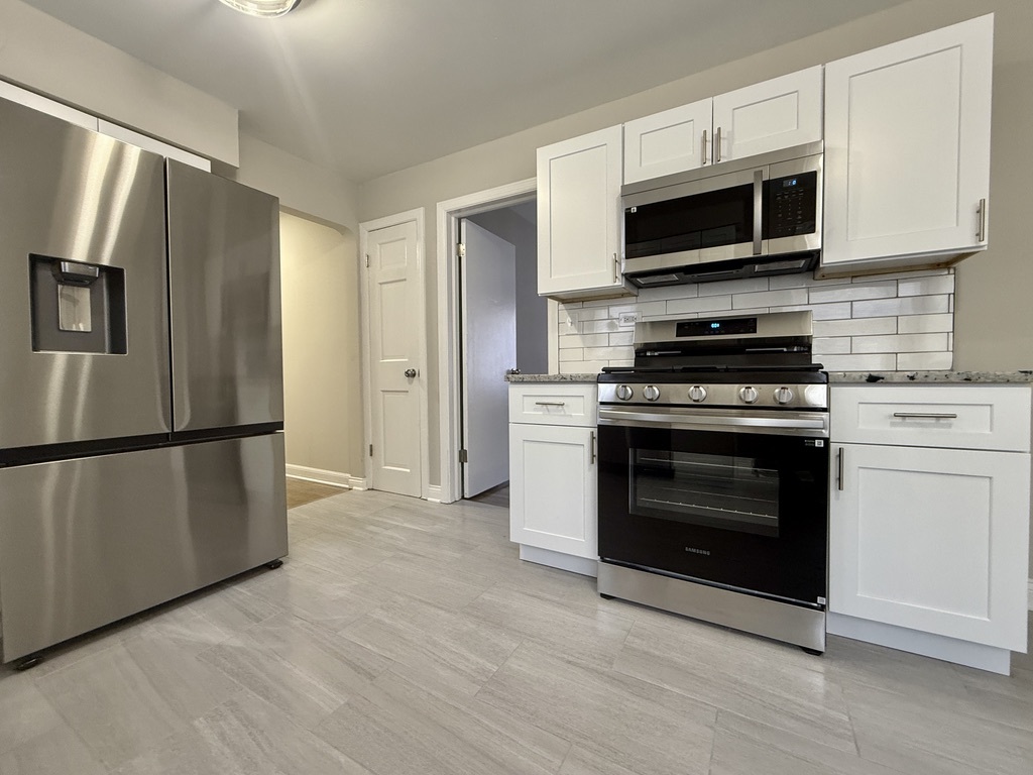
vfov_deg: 85.7
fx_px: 418
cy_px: 388
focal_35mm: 14
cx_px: 516
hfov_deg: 102.1
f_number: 2.2
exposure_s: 1/60
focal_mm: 2.22
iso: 200
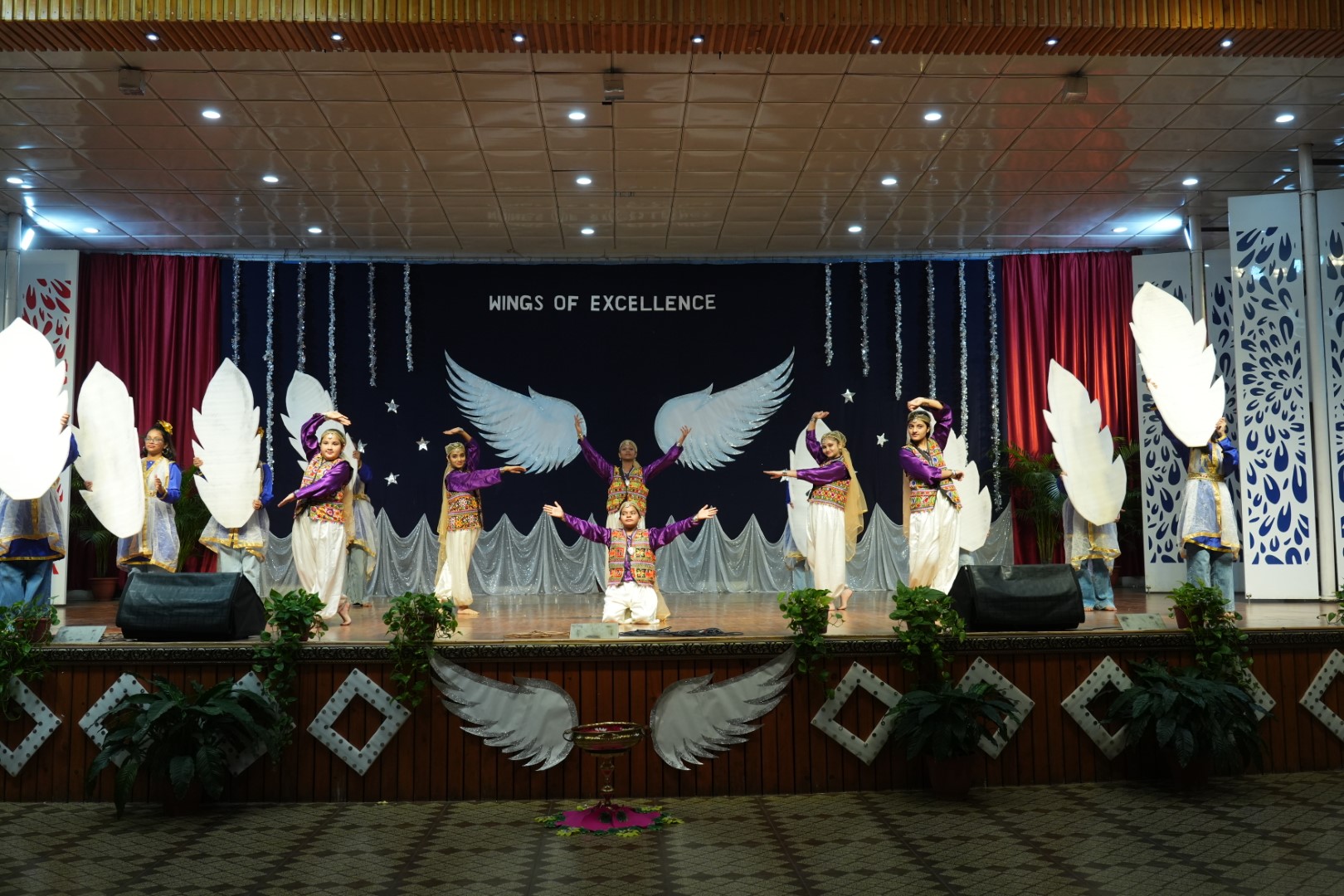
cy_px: 448
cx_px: 672
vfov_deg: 40.0
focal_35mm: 33
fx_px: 1232
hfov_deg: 57.2
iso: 1250
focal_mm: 33
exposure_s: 1/200
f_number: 5
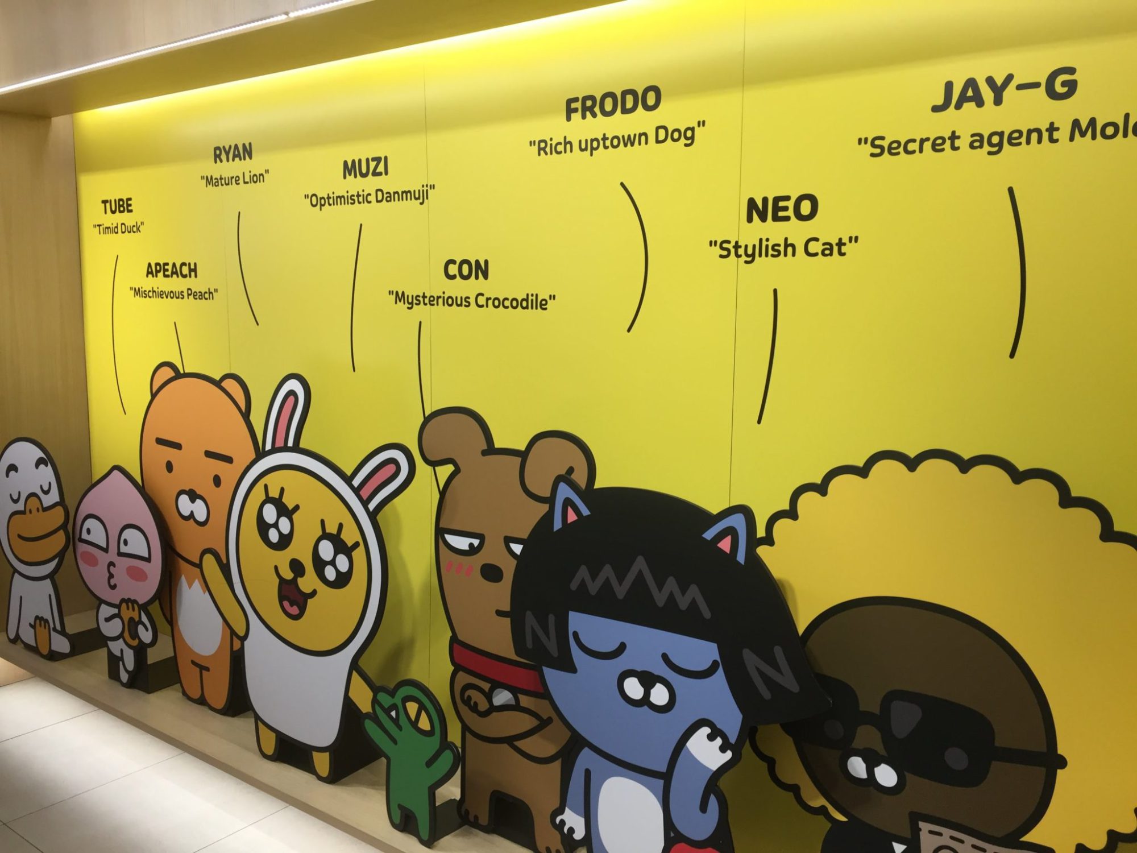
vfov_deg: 48.2
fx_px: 953
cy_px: 426
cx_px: 568
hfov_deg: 61.7
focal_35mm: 29
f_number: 2.2
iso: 32
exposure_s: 1/40
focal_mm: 4.15
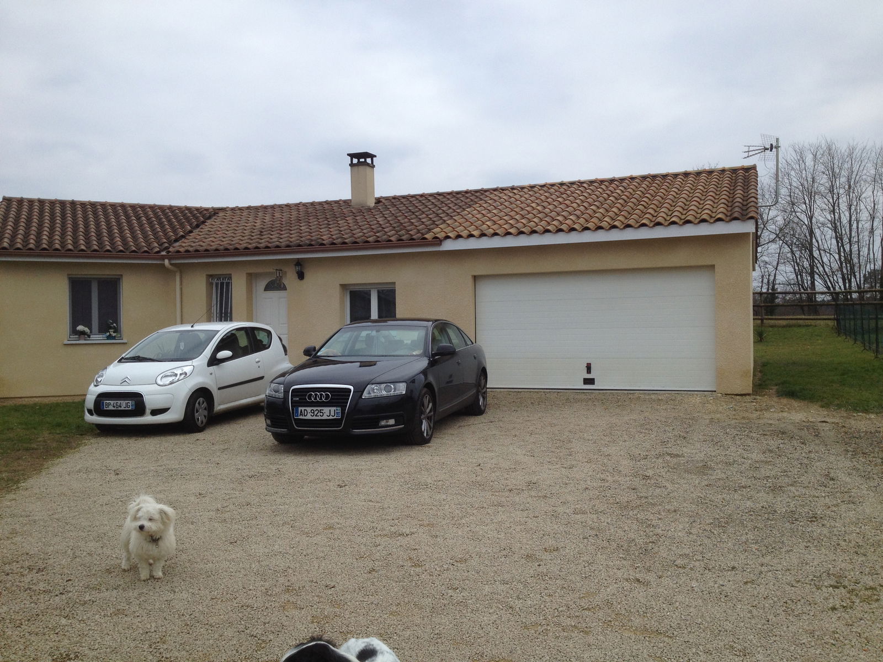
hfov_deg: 52.6
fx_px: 893
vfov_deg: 40.7
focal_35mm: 35
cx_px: 442
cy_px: 331
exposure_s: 1/756
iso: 50
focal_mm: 4.28
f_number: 2.4
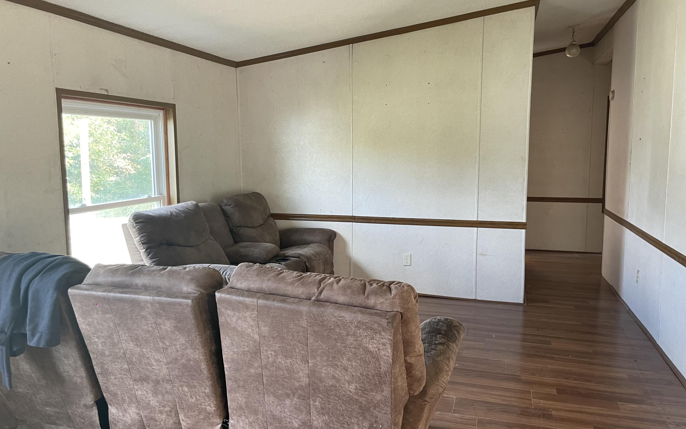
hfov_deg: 66.5
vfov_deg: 44.5
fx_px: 524
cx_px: 348
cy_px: 214
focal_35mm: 28
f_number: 1.6
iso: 125
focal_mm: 4.2
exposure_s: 1/60
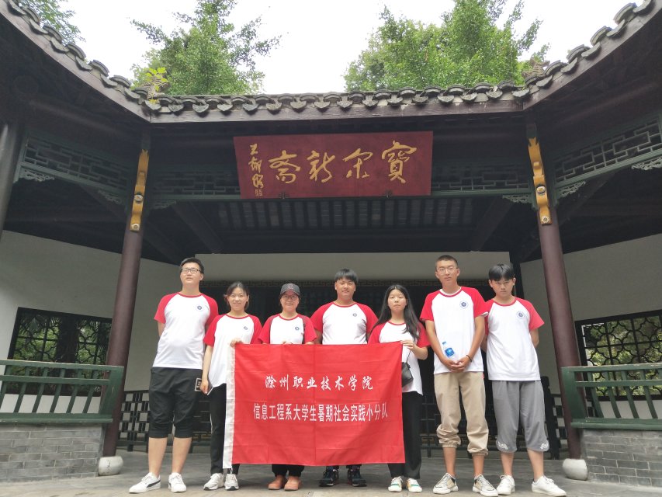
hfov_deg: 69.4
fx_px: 478
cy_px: 248
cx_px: 331
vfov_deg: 54.9
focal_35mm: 25
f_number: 1.7
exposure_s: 1/161
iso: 93
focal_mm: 4.28
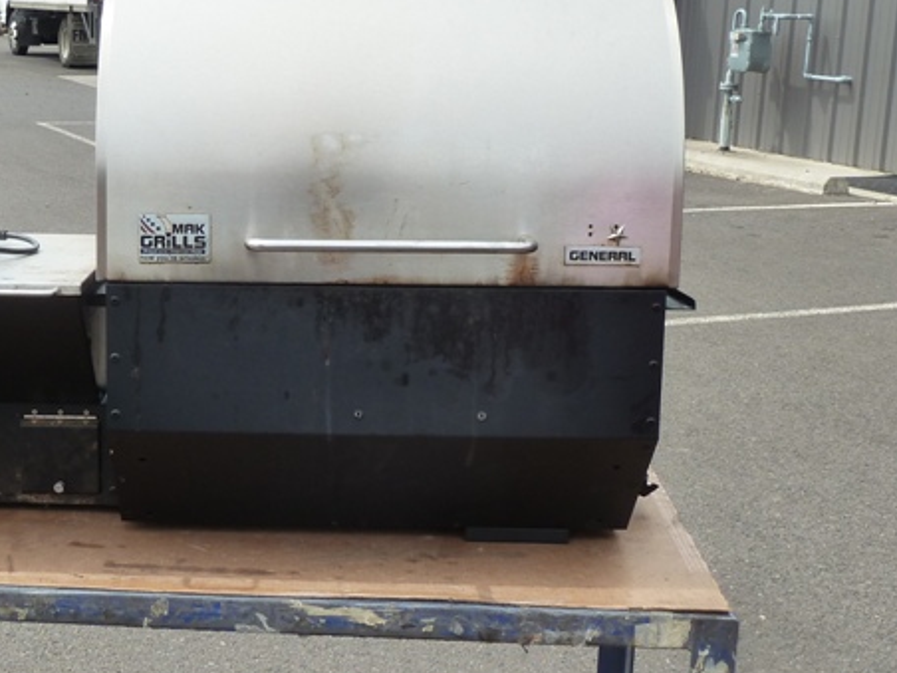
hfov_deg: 30.7
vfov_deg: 23.6
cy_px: 373
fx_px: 1607
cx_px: 236
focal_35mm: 62
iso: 125
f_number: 4
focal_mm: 5.7
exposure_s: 1/320
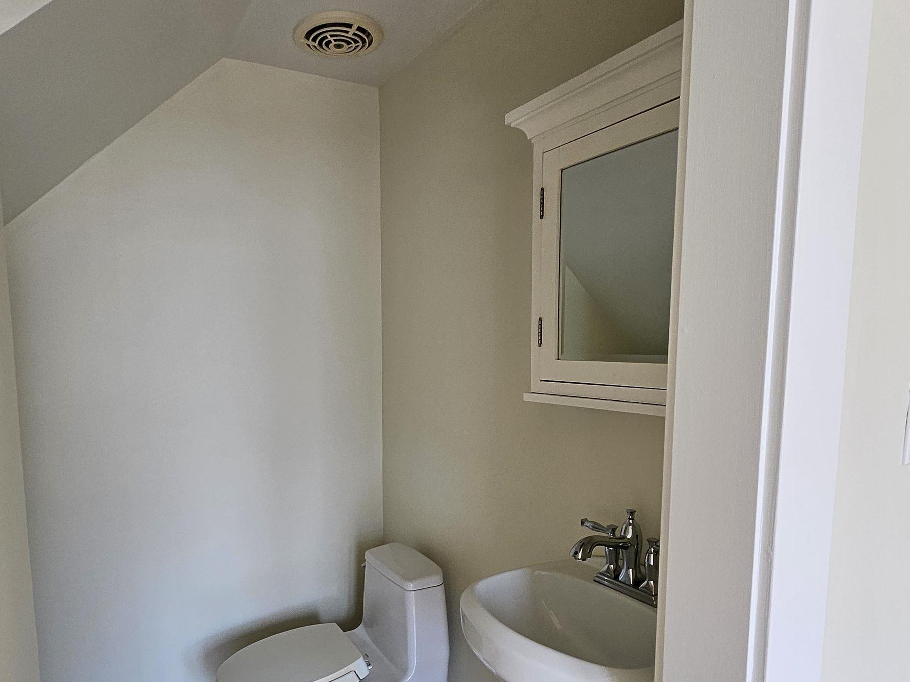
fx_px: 578
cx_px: 375
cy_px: 406
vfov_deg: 60.6
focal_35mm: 22
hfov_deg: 75.7
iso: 40
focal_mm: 1.74
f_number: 2.2
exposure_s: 1/77
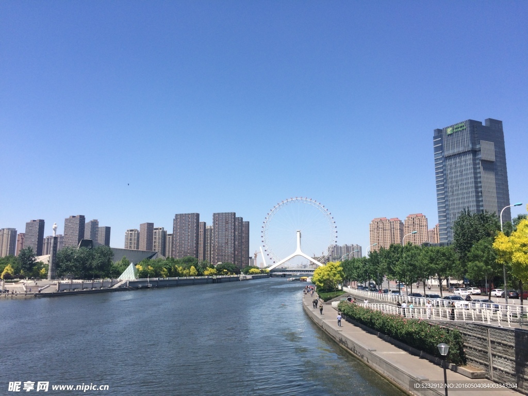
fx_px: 442
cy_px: 198
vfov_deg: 48.2
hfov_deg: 61.7
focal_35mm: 29
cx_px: 264
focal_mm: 4.15
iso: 32
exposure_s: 1/2053
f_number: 2.2
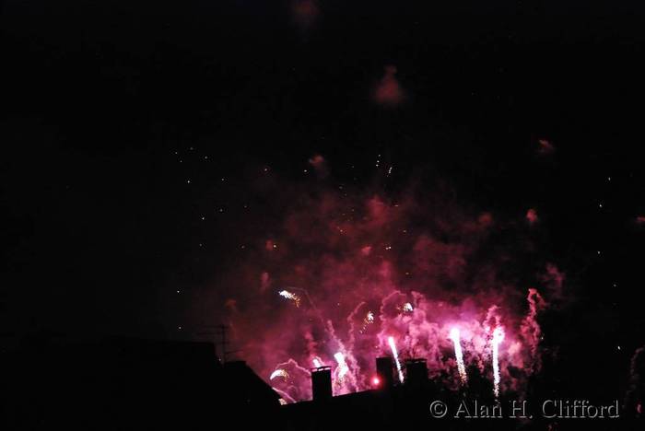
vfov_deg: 10.2
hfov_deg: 15.2
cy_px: 216
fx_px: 2421
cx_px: 322
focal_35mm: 135
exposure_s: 1/13
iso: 1600
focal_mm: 90
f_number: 5.3
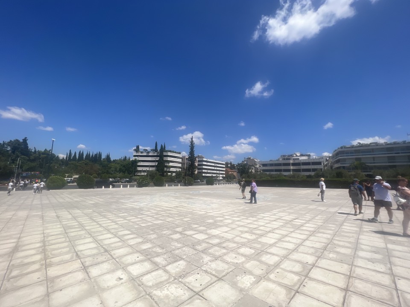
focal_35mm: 13
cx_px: 205
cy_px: 154
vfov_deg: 89.9
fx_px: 154
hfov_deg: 106.2
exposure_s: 1/2950
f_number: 1.8
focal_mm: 1.57
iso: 32
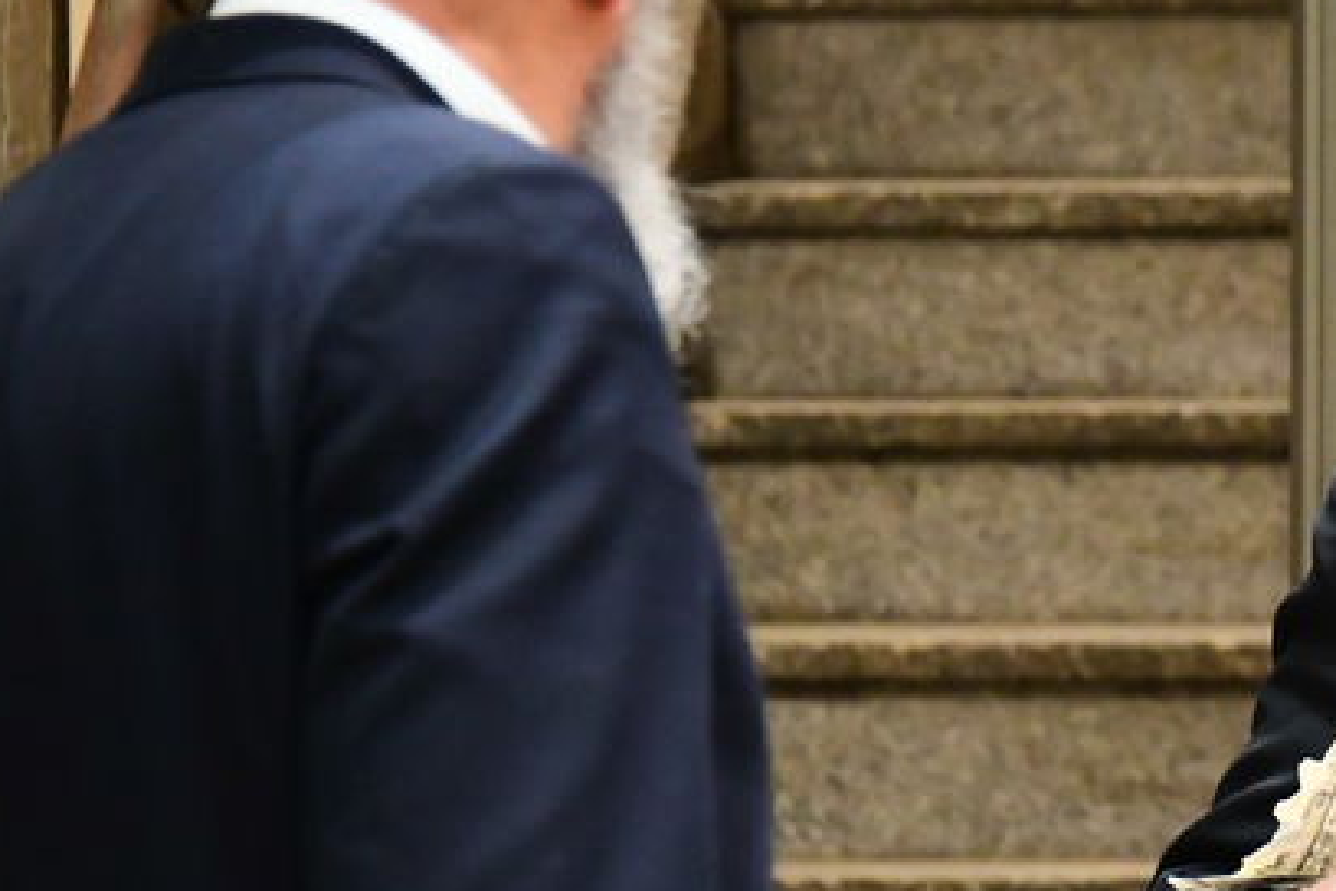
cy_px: 699
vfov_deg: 2.8
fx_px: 18443
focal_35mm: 497
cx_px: 1726
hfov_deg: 4.1
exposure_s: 1/100
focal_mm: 145
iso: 4000
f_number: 5.6
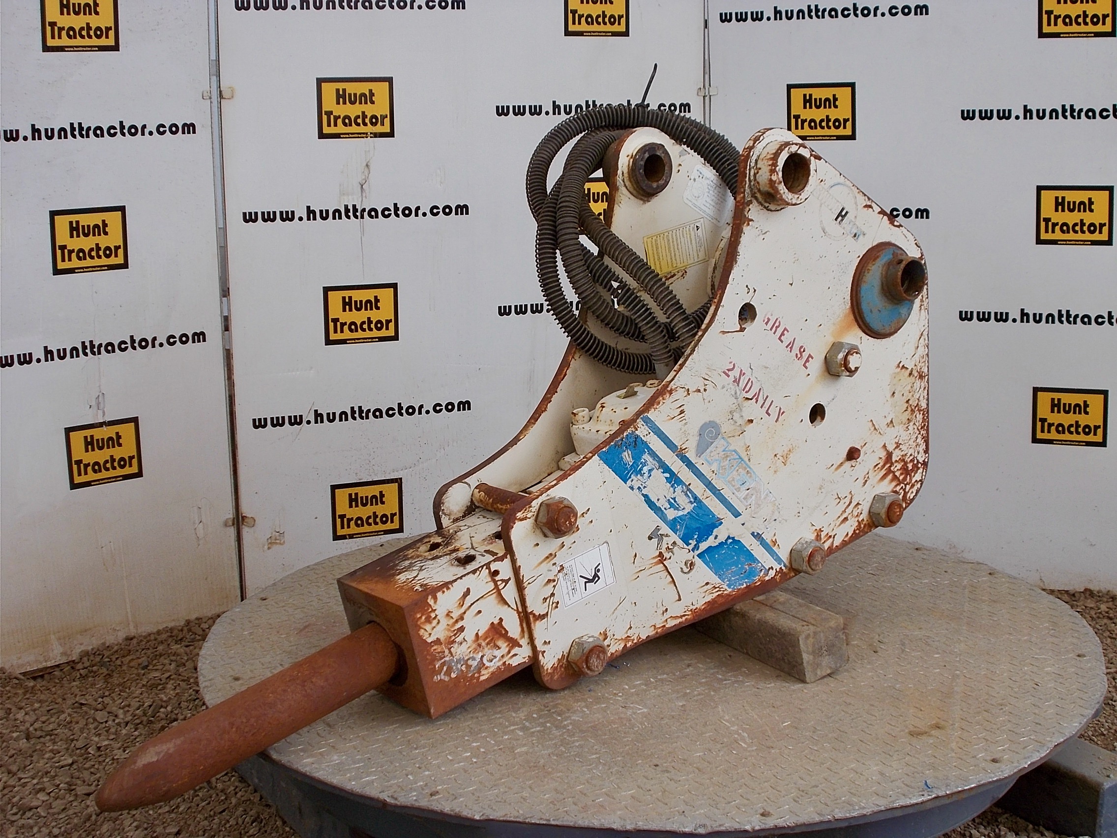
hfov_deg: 38.2
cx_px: 558
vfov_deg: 29.1
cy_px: 419
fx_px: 1613
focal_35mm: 50
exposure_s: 1/100
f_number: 4.5
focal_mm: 9
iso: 80
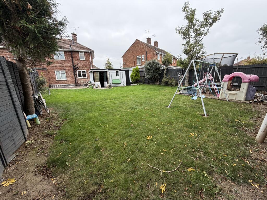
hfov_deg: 102.1
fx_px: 108
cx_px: 134
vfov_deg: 85.7
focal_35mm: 14
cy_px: 100
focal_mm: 2.22
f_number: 2.2
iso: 40
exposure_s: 1/138
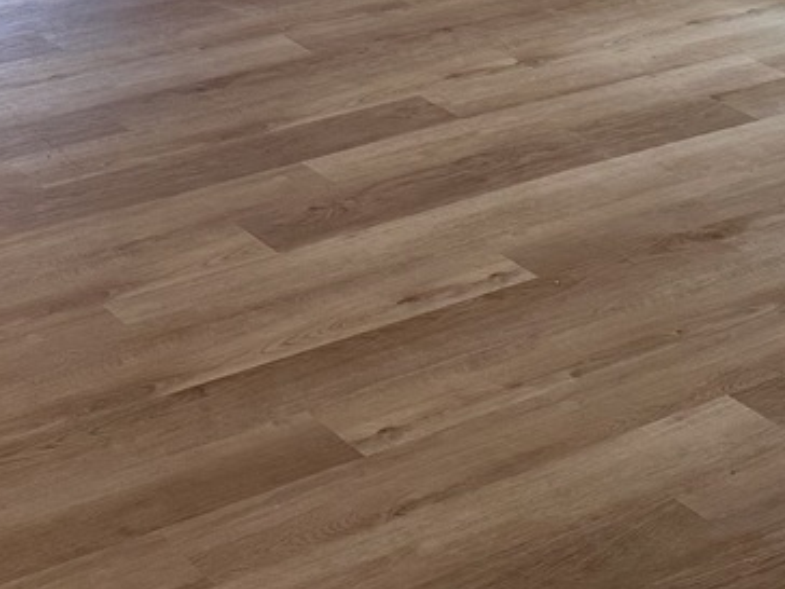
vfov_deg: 14.3
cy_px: -350
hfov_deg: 20.6
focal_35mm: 95
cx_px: 311
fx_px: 2154
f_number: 1.78
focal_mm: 6.86
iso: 125
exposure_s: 1/153
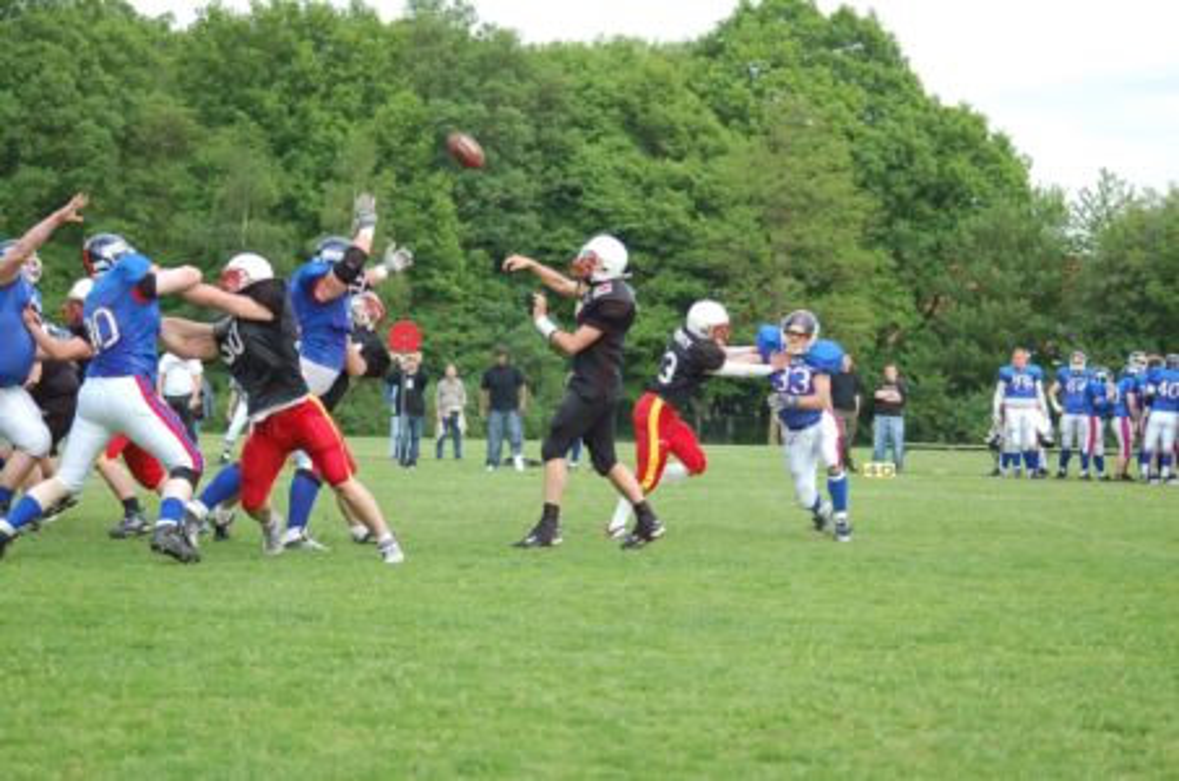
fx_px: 3431
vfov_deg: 13.0
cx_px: 590
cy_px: 390
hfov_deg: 19.5
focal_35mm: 105
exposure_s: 1/640
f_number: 4
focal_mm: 70
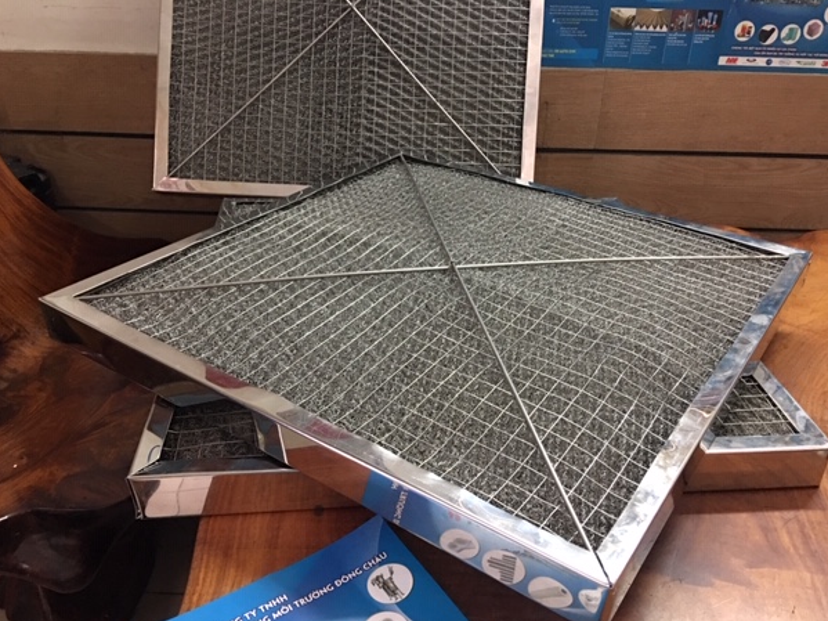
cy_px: 331
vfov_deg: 45.4
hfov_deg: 58.3
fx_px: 741
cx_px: 434
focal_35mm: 31
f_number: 2.2
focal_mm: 4.15
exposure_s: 1/8
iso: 125
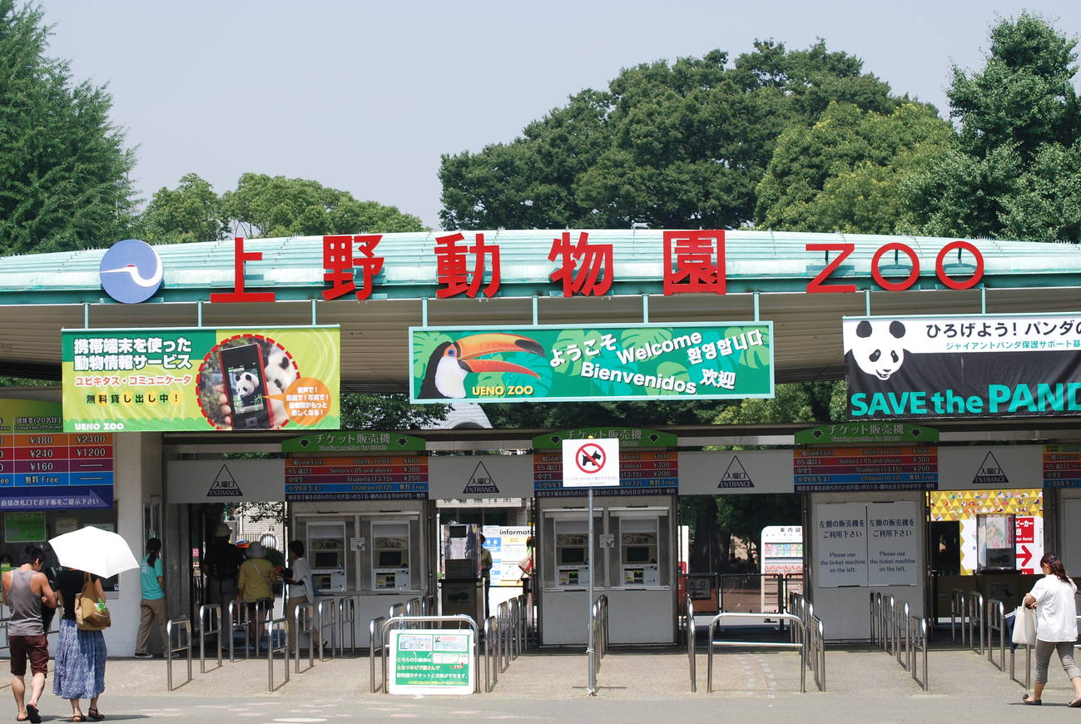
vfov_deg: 13.5
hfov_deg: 20.1
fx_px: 3055
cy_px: 368
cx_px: 564
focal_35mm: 102
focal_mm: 55
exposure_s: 1/200
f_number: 7.1
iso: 100
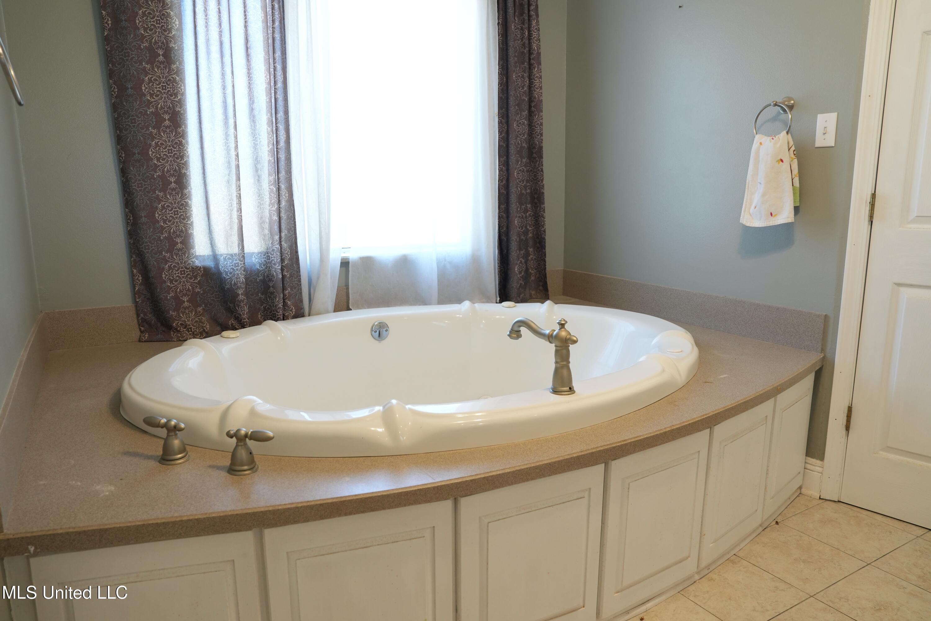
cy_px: 310
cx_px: 466
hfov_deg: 73.7
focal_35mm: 24
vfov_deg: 53.1
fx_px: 621
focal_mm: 24
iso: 1250
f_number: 5.6
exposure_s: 1/80
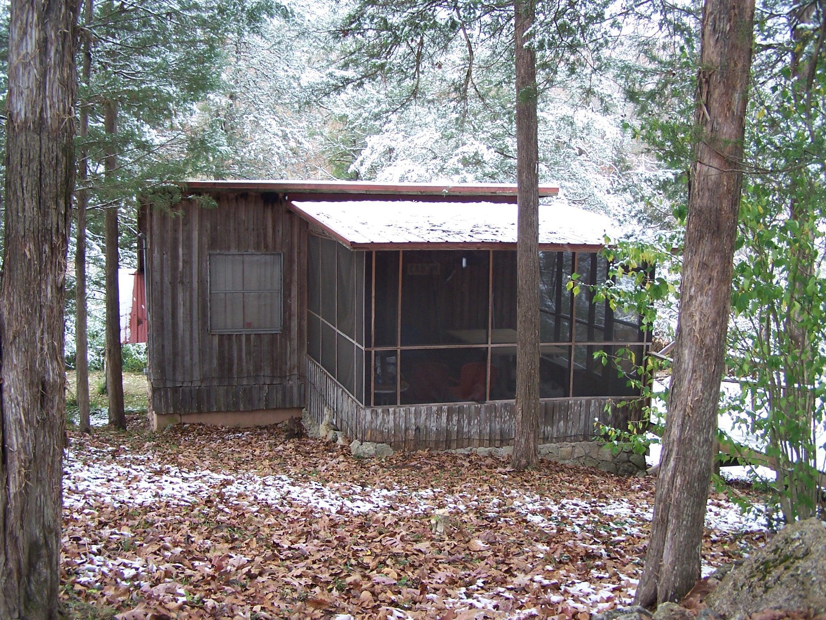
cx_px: 413
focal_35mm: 38
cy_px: 310
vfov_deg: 37.7
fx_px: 907
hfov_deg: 49.0
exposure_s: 1/125
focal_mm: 6.3
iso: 80
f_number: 2.8
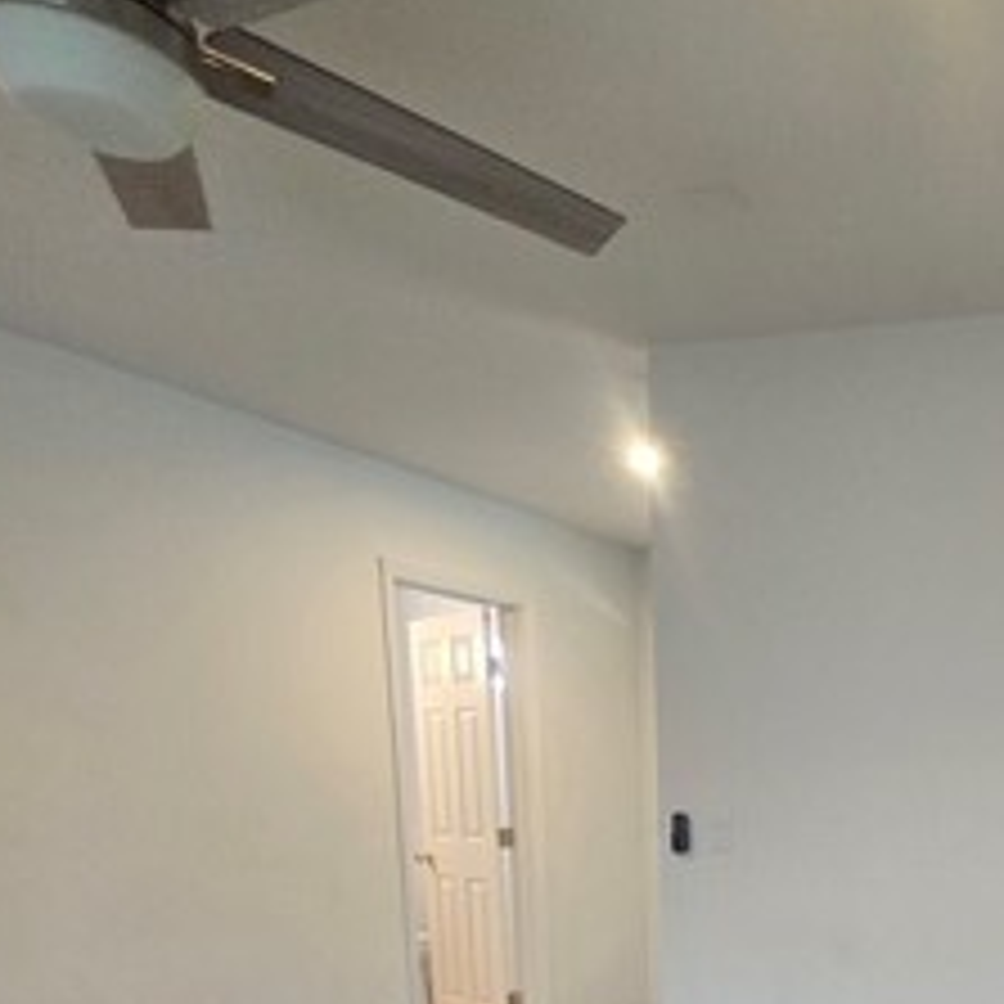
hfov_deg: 42.5
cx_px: 1018
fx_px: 1083
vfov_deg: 43.3
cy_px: 986
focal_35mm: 33
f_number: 2.2
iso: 320
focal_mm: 2.2
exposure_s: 1/60
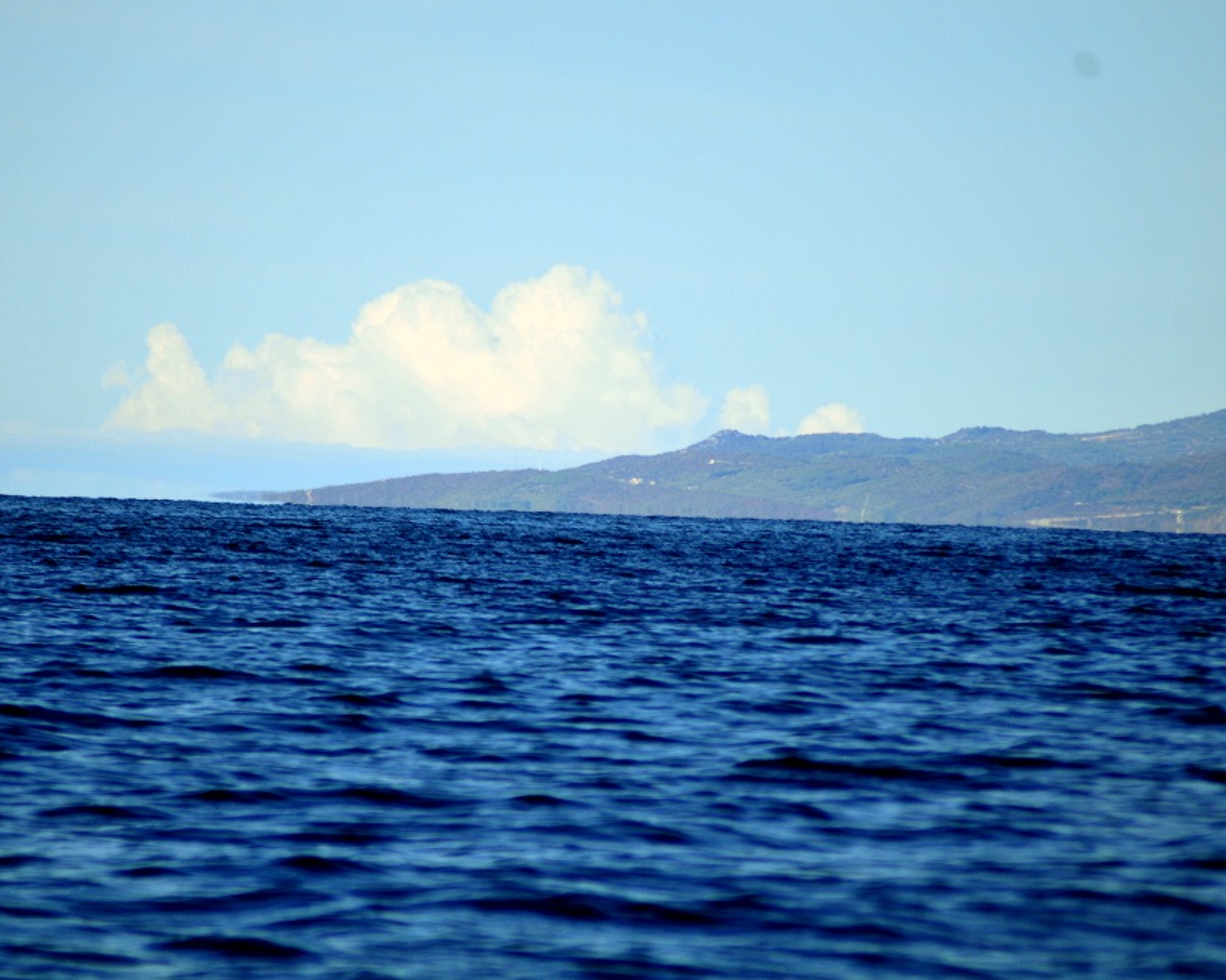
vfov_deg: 3.6
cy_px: 490
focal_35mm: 425
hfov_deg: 4.6
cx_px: 532
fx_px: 15423
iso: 250
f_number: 5
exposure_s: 1/1600
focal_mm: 250
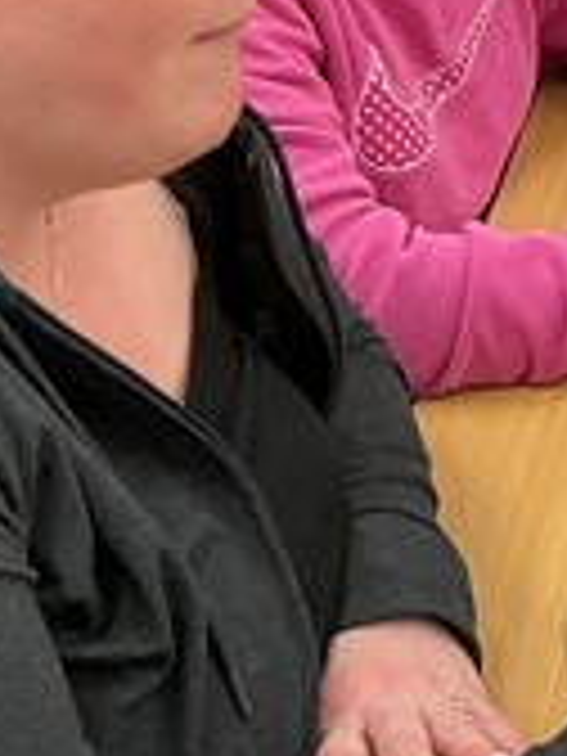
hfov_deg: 10.1
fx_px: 3014
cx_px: 1030
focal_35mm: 138
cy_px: 369
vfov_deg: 14.3
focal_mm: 3
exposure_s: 1/60
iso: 100
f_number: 1.8
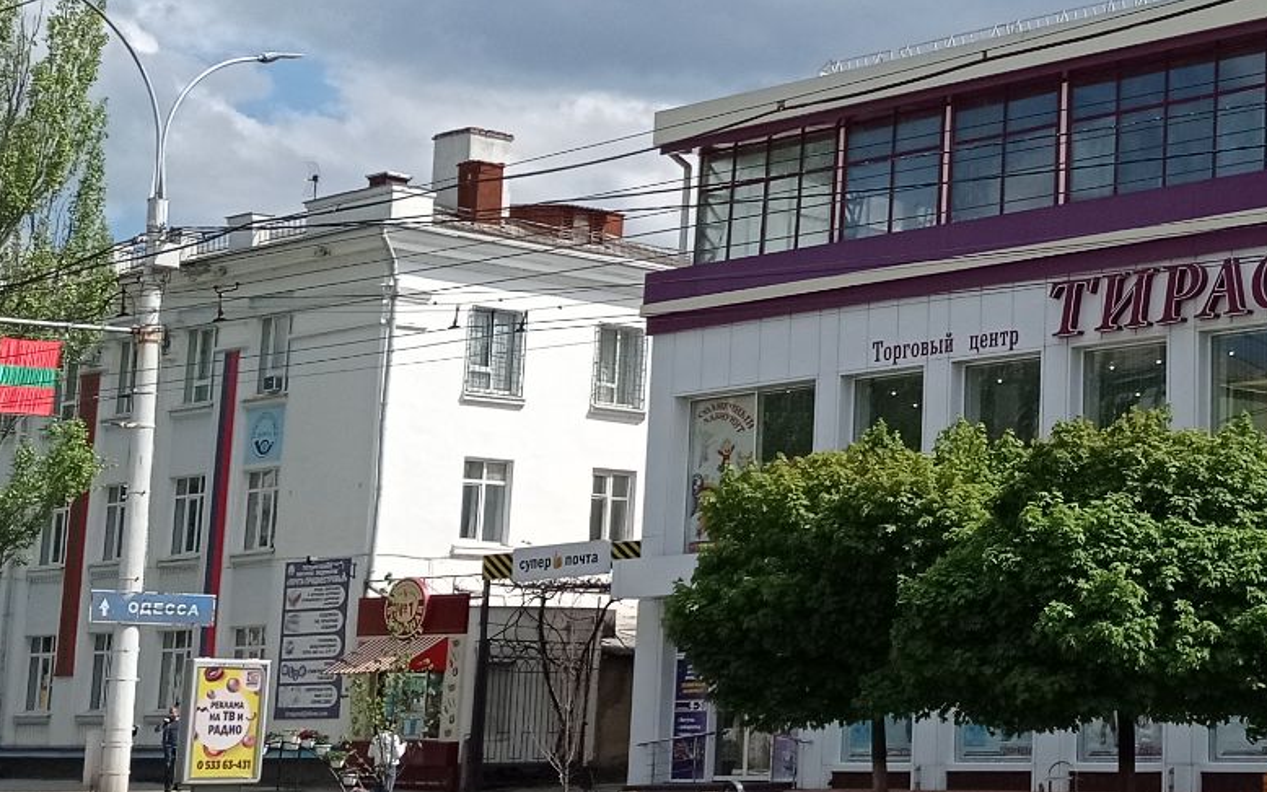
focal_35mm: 78
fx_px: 2693
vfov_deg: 16.6
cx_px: 1370
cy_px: 200
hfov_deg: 24.8
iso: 102
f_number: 1.79
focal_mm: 4.74
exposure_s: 1/4348
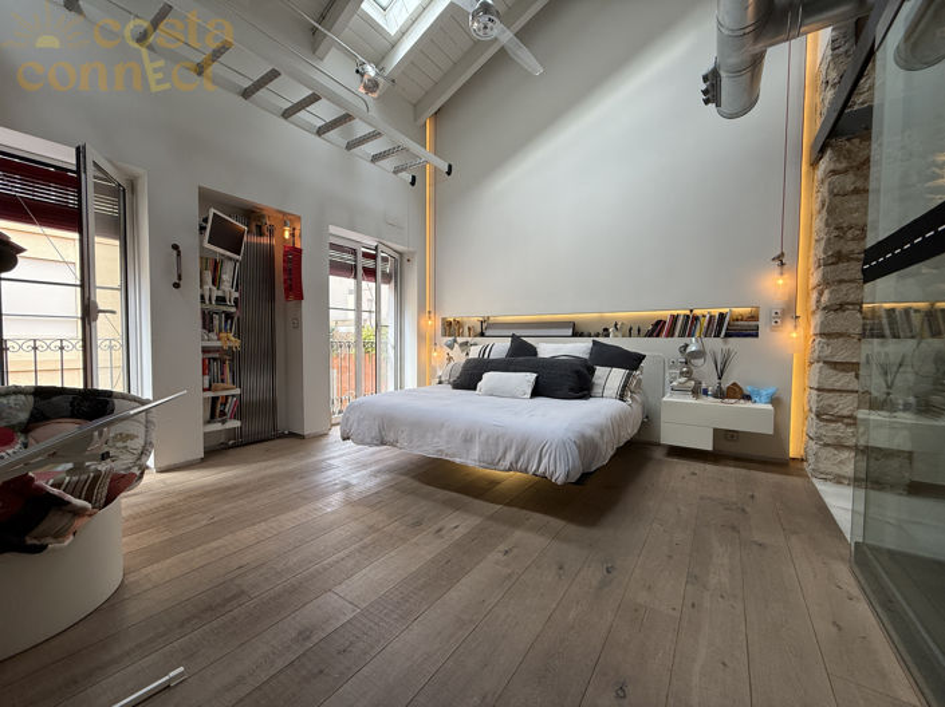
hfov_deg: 102.1
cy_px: 354
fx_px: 382
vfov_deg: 85.6
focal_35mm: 14
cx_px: 472
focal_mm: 2.22
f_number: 2.2
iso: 80
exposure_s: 1/100
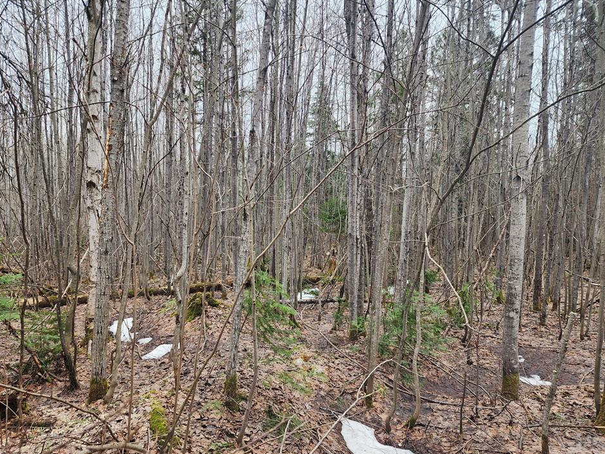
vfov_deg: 54.8
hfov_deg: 69.3
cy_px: 245
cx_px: 283
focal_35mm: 25
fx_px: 437
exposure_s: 1/180
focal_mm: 6.4
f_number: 1.8
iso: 40
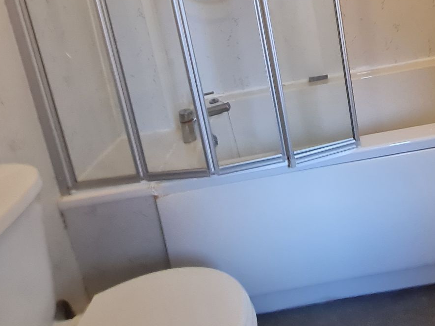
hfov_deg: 57.6
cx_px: 314
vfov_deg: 41.0
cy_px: 1
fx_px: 377
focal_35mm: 30
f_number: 2.2
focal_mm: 1.74
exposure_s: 1/50
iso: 200
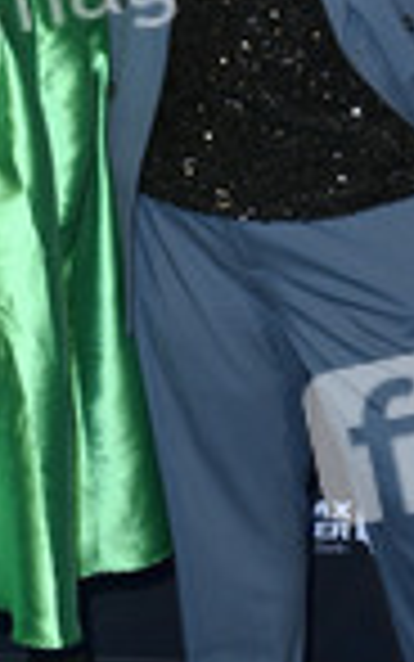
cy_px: 194
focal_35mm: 105
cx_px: 126
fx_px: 1894
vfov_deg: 19.7
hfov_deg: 12.5
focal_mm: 38
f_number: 5.6
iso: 1000
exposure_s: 1/125
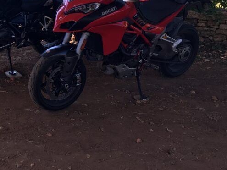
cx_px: 7
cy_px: 19
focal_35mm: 60
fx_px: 393
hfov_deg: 30.2
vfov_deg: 23.8
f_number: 2.2
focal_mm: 4.15
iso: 25
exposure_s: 1/311
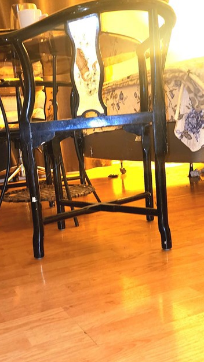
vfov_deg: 49.4
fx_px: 394
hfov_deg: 29.0
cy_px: 194
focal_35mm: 41
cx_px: 86
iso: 250
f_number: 1.8
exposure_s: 1/8
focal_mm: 6.4
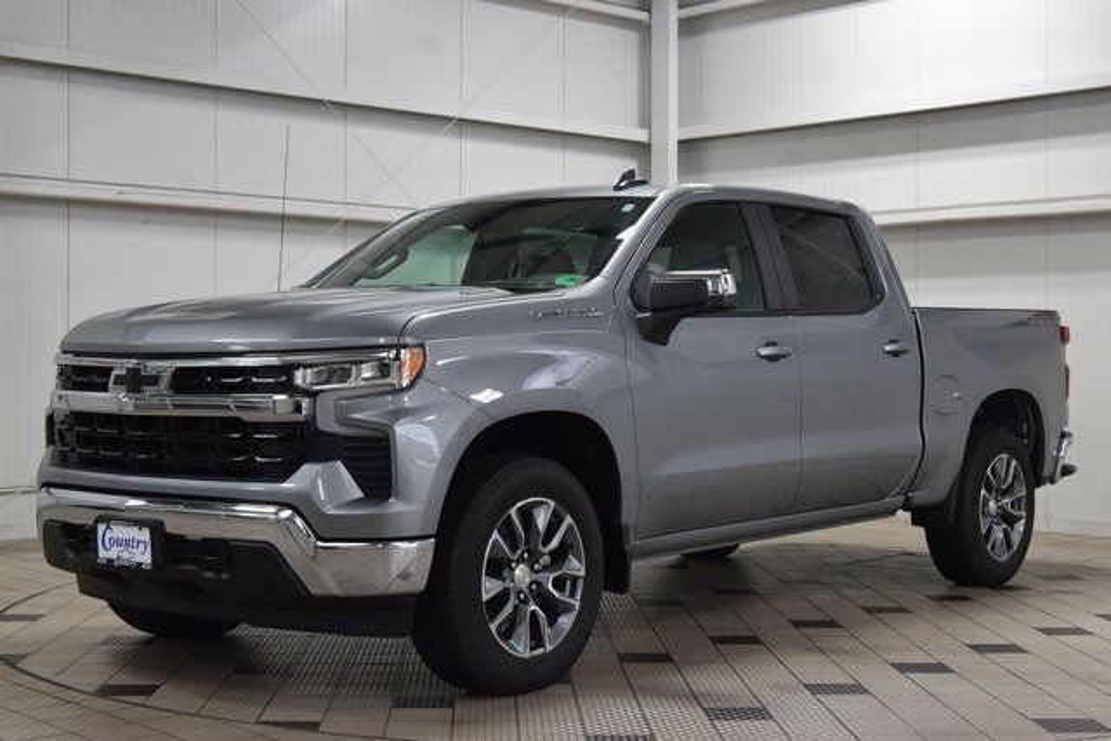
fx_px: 1667
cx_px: 556
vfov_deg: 25.1
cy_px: 370
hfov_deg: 36.9
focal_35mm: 54
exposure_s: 1/60
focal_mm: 36
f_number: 8
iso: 1600
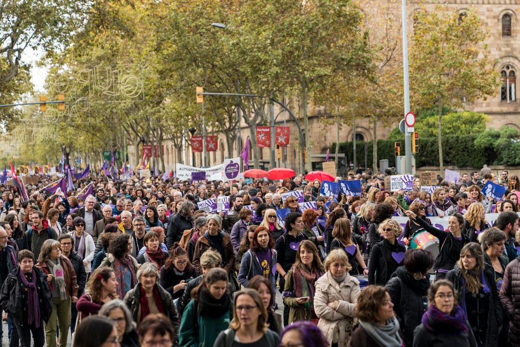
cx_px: 260
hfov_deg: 28.8
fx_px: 1012
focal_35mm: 70
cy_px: 174
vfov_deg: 19.5
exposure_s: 1/320
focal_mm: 70
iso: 100
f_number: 2.8
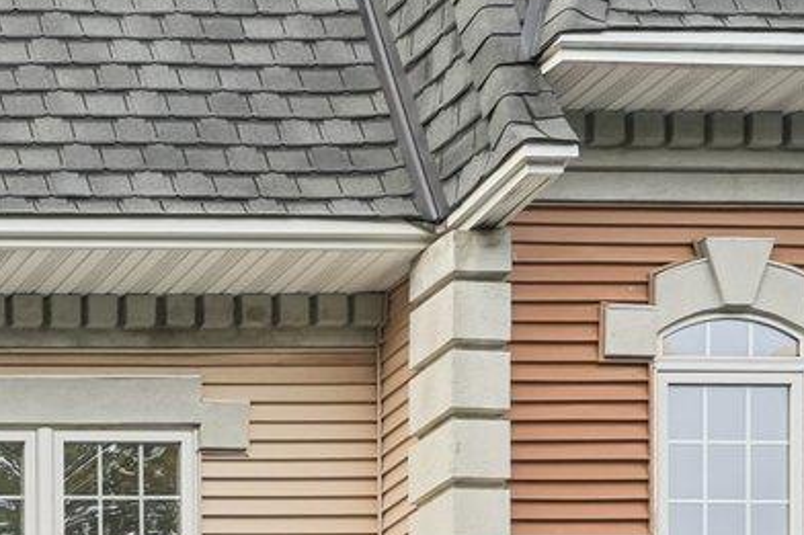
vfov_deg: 10.7
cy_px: 1040
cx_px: -1255
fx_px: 2625
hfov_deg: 12.6
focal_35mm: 118
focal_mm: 22.5
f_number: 8
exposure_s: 1/60
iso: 100
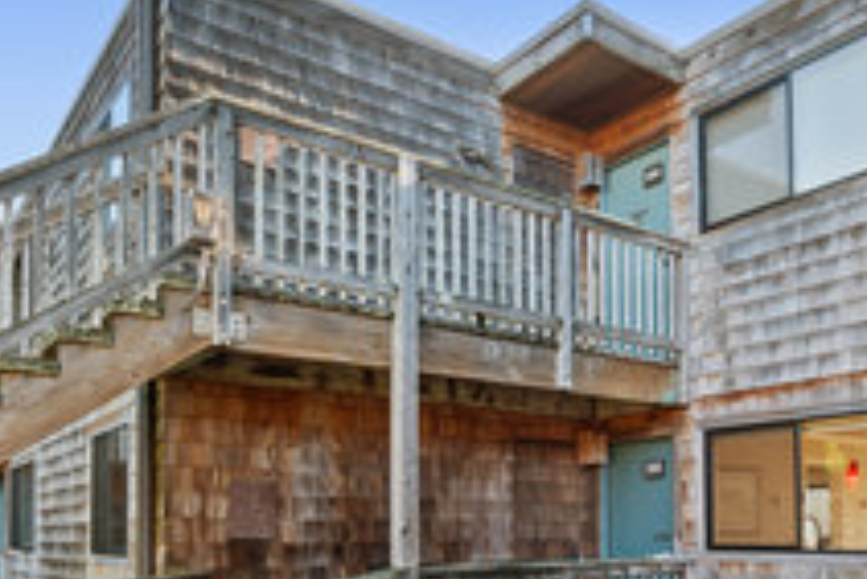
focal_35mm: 33
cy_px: 480
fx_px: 795
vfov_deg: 38.2
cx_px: 495
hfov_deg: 57.0
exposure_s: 1/8
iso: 400
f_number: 14
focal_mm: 16
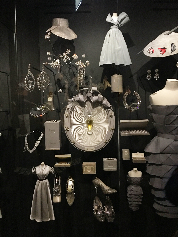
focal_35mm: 29
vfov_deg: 61.7
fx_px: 199
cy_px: 118
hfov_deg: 48.2
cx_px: 89
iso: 200
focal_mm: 4.15
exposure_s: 1/4
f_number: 2.2
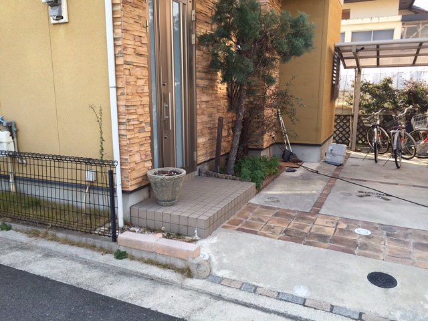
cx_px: 214
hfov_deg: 61.7
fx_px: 359
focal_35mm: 29
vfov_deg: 48.2
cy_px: 160
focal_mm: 4.15
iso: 32
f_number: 2.2
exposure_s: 1/347
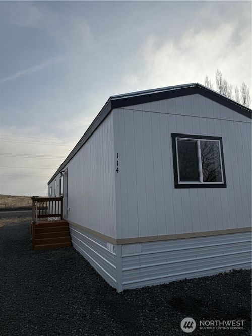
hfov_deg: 56.8
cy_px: 168
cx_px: 126
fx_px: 233
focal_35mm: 24
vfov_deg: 71.6
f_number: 1.78
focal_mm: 6.76
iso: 80
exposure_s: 1/10309
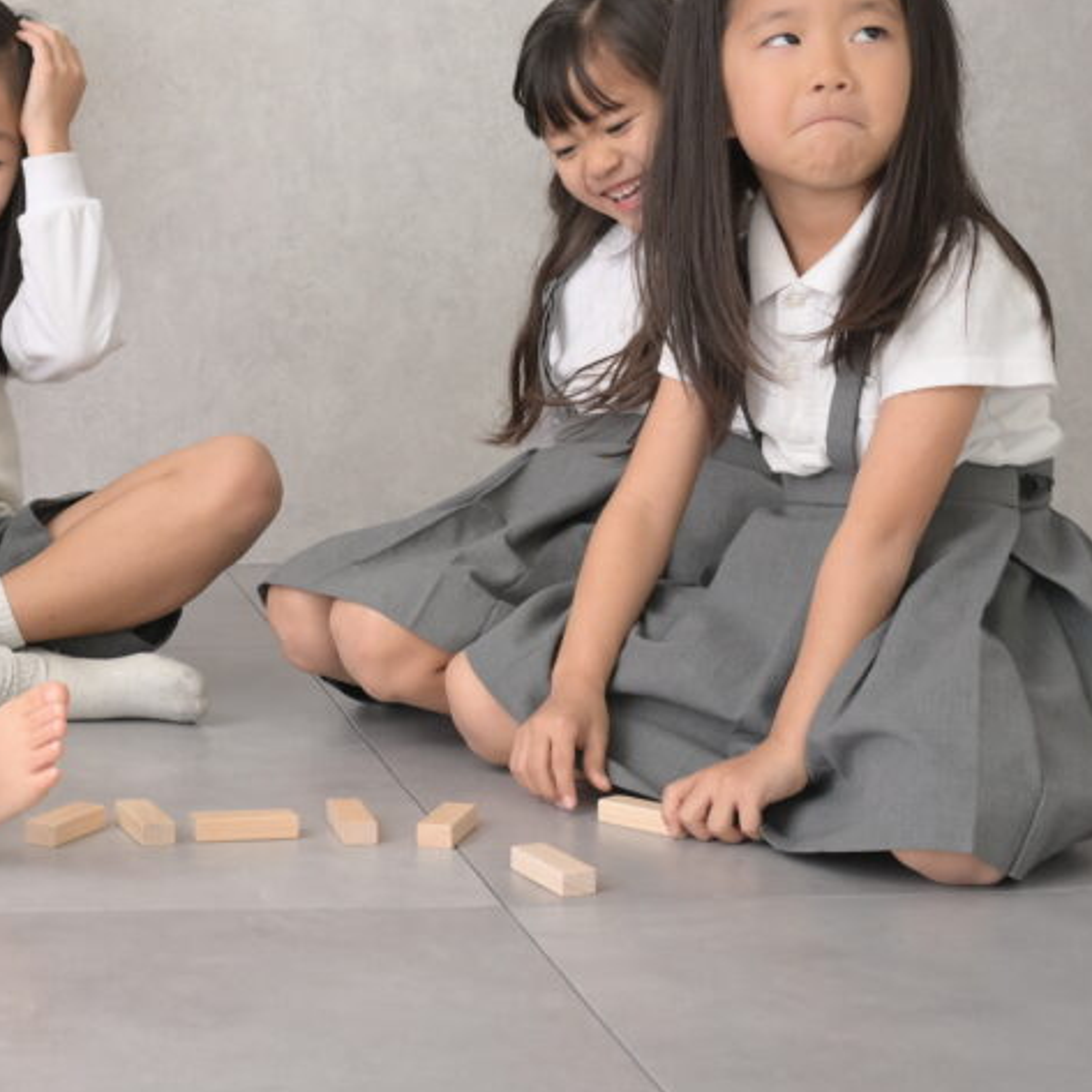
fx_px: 2501
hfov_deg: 24.0
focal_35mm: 70
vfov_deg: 24.5
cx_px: 141
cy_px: 362
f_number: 7.1
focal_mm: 32.5
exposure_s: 1/160
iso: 320
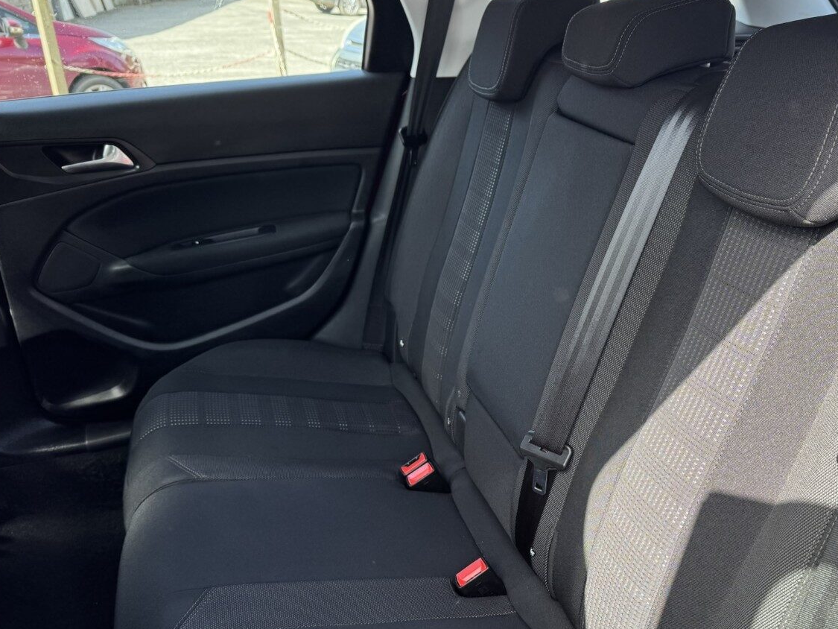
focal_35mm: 32
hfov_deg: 55.8
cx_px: 548
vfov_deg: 43.8
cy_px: 400
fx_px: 775
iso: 80
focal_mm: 6.76
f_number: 1.78
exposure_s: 1/283
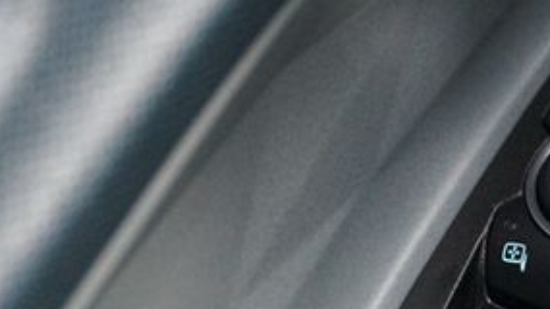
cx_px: 457
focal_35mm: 113
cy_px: 396
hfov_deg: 18.7
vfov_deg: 10.5
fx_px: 1647
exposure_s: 1/50
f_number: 5
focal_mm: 32
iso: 3200
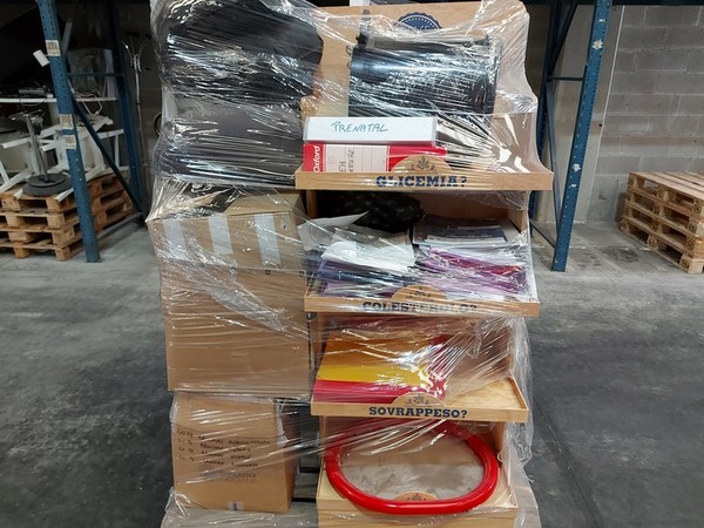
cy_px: 264
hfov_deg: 71.6
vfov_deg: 56.8
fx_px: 488
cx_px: 352
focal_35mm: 24
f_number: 1.8
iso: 250
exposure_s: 1/50
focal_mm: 5.23
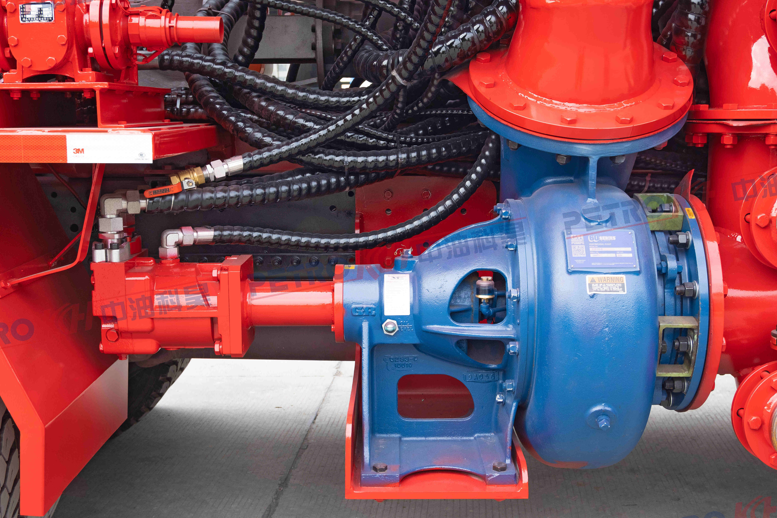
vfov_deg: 30.5
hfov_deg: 44.5
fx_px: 950
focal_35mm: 44
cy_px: 259
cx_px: 388
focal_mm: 29.6
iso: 160
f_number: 6.4
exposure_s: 1/100
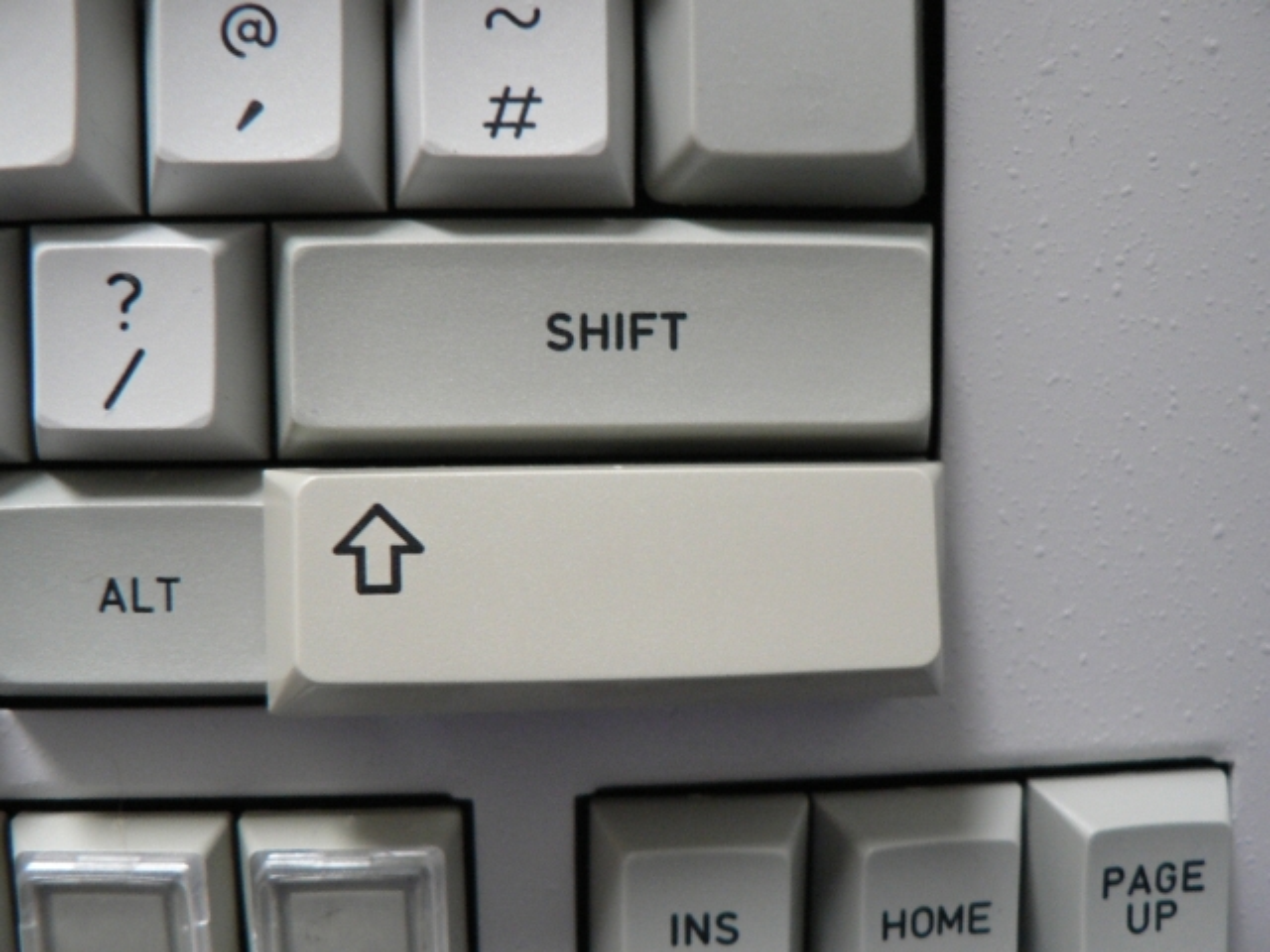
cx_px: 635
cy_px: 476
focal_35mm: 36
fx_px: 1321
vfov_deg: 39.7
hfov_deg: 51.4
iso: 200
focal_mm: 6
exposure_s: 1/4
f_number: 2.8
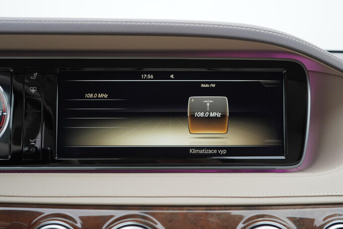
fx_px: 343
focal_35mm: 36
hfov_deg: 53.1
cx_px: 172
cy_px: 114
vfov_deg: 36.9
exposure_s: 1/50
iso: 125
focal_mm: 24
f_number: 3.2
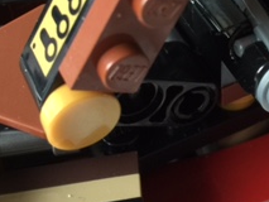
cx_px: 280
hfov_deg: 21.5
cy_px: -14
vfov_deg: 16.5
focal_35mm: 87
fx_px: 676
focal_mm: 4.15
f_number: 2.2
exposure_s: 1/15
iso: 40
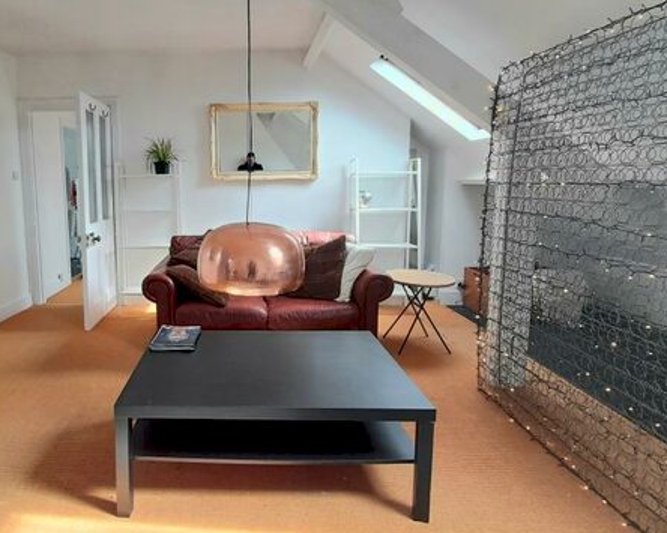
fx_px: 395
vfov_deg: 67.4
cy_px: 211
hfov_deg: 78.3
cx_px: 234
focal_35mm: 20
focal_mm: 1.42
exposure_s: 1/40
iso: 50
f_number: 2.2
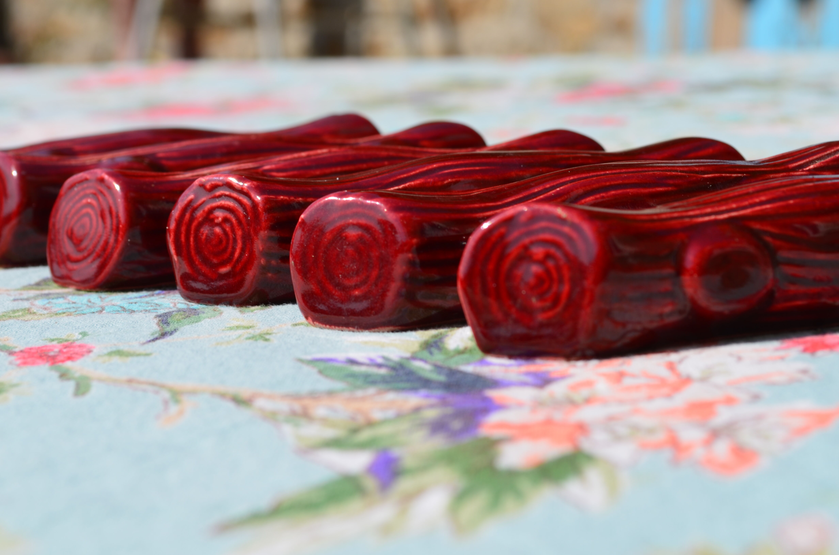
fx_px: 1919
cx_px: 420
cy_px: 278
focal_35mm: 82
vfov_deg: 16.5
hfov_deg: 24.7
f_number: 11
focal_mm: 55
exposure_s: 1/160
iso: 100
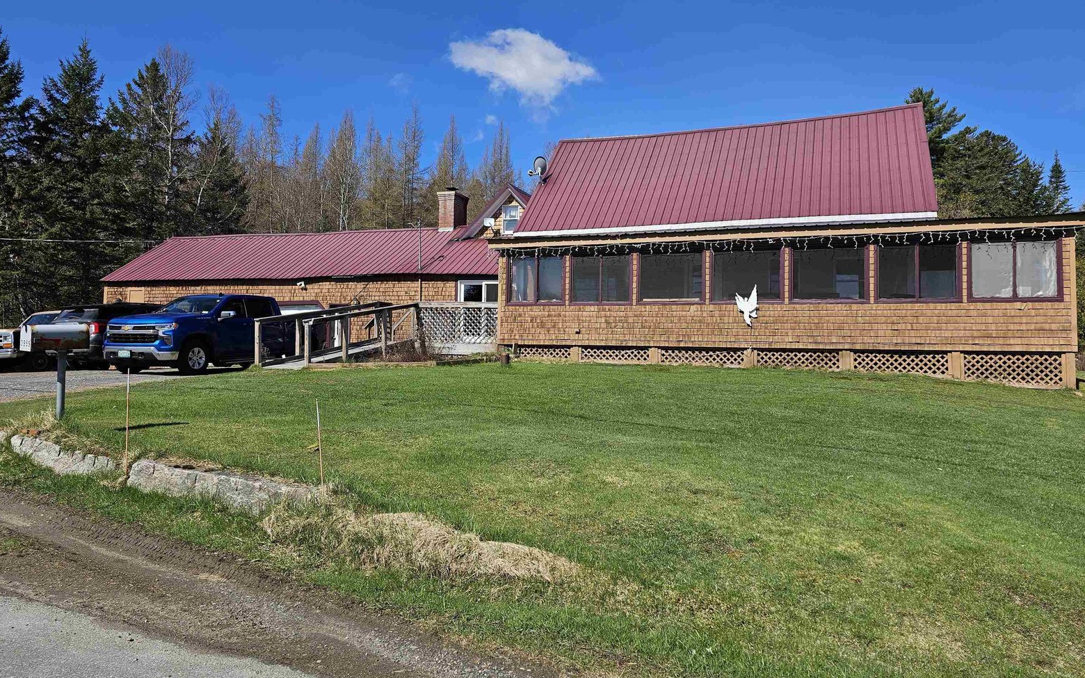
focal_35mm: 25
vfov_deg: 49.2
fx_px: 739
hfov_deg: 72.5
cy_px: 307
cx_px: 548
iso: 10
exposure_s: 1/965
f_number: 1.7
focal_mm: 6.3
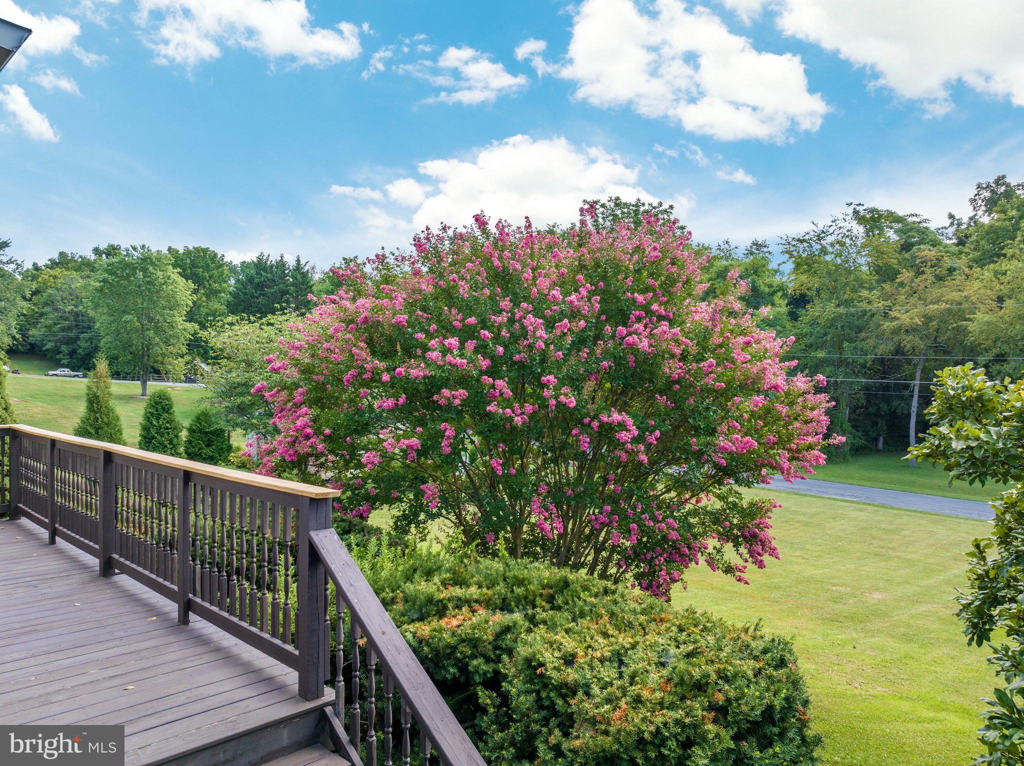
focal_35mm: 24
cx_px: 512
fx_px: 709
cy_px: 383
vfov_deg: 56.8
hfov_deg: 71.6
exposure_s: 1/320
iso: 100
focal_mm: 12.29
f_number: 4
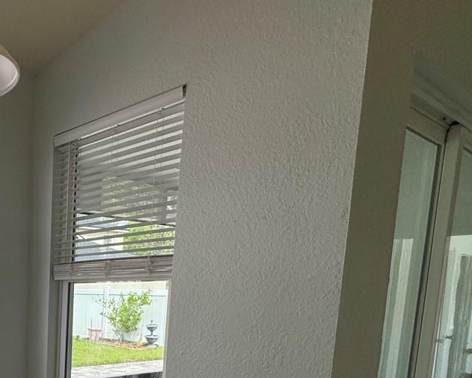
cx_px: -31
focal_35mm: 35
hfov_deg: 42.2
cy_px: 361
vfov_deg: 38.4
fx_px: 489
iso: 40
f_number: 2.2
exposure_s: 1/435
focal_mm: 2.22
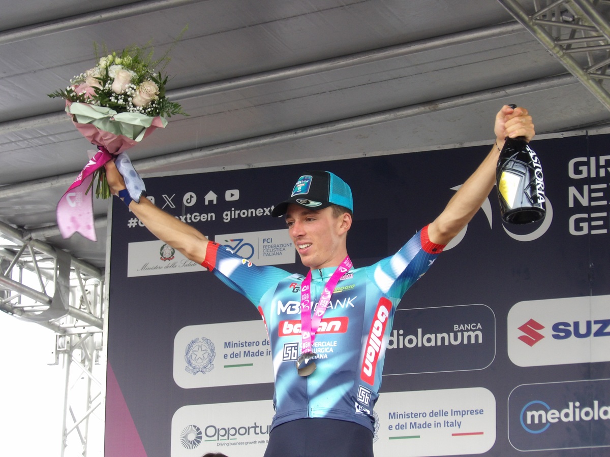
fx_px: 2520
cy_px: 228
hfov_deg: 13.8
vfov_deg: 10.4
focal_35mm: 143
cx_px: 305
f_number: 4.3
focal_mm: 25.6
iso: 177
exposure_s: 1/100
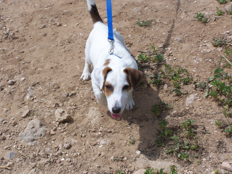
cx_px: 116
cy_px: 87
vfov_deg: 19.6
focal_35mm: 75
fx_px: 503
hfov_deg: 26.0
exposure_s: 1/1000
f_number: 4.5
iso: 80
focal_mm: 12.4
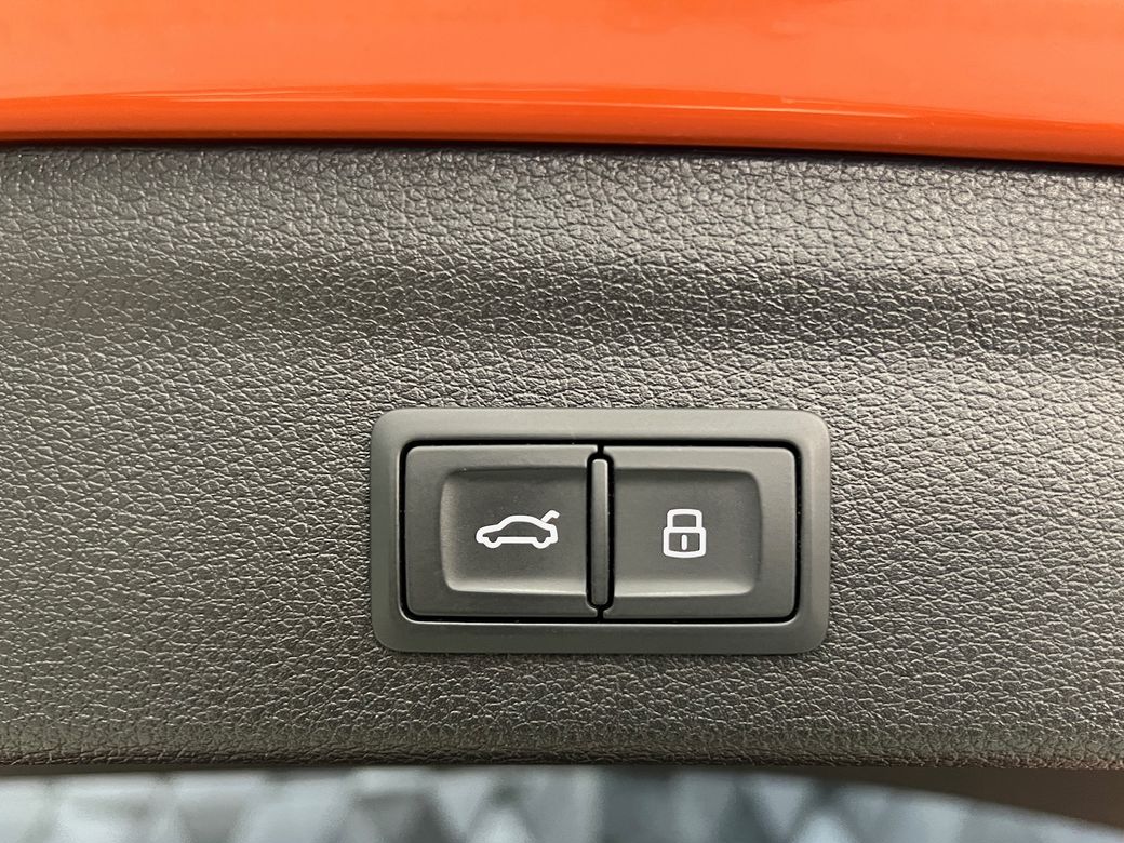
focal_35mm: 30
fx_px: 974
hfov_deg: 59.9
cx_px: 605
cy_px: 485
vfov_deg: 46.6
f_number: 1.5
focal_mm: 5.7
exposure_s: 1/60
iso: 500
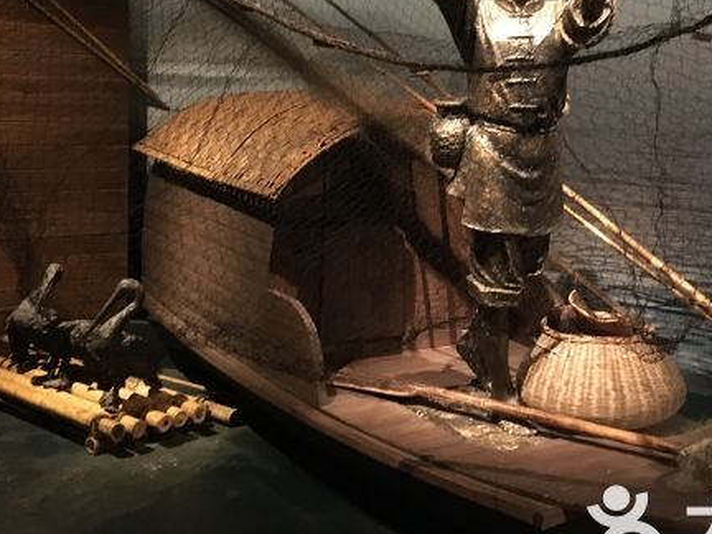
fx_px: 967
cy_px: 177
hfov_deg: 40.3
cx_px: 424
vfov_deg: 30.6
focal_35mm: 47
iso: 320
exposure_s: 1/17
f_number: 2.2
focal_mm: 4.15
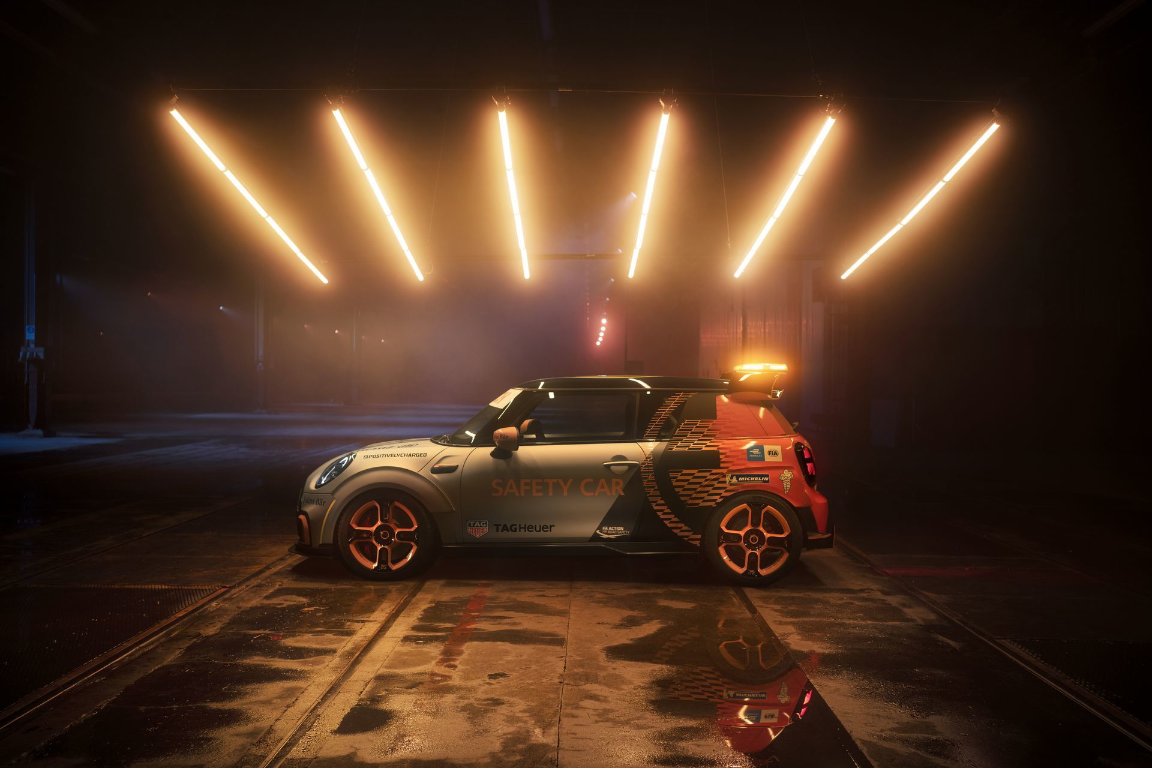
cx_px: 576
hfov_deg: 54.4
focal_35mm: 35
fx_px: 1120
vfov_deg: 37.9
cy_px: 384
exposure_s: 1/2
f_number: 2.8
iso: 100
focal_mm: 35
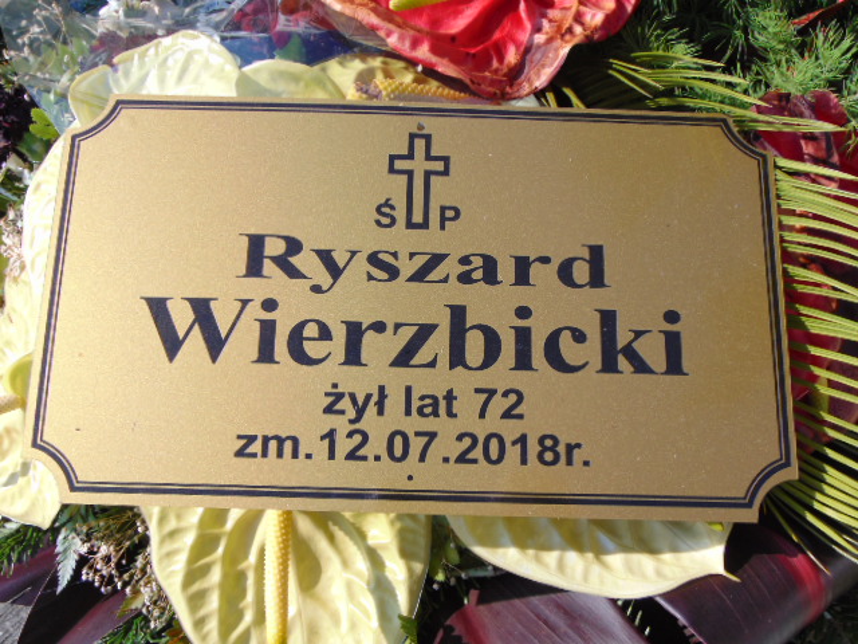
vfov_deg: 40.7
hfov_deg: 52.6
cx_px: 429
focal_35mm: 35
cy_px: 322
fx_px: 868
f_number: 8.3
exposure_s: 1/200
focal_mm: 6.3
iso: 80
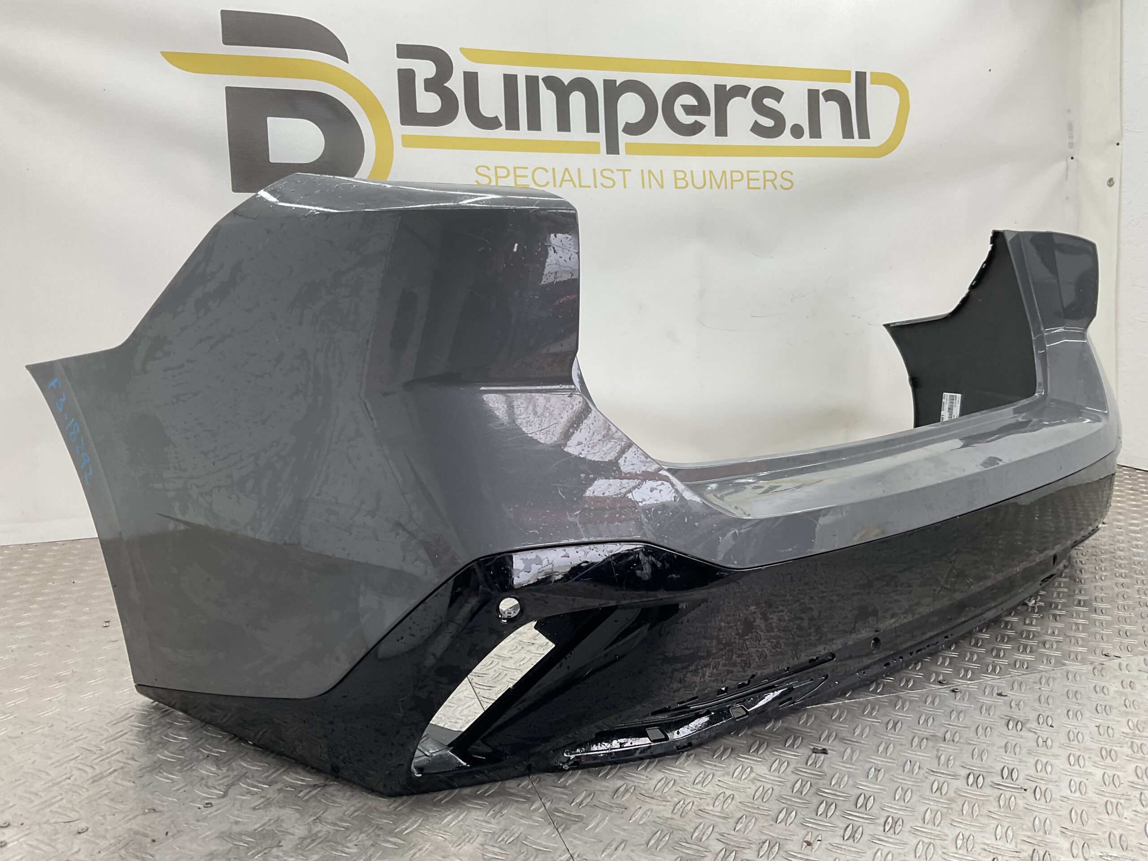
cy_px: 430
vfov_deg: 48.2
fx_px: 962
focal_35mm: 29
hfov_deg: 61.7
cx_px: 574
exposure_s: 1/120
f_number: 1.8
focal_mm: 3
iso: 32
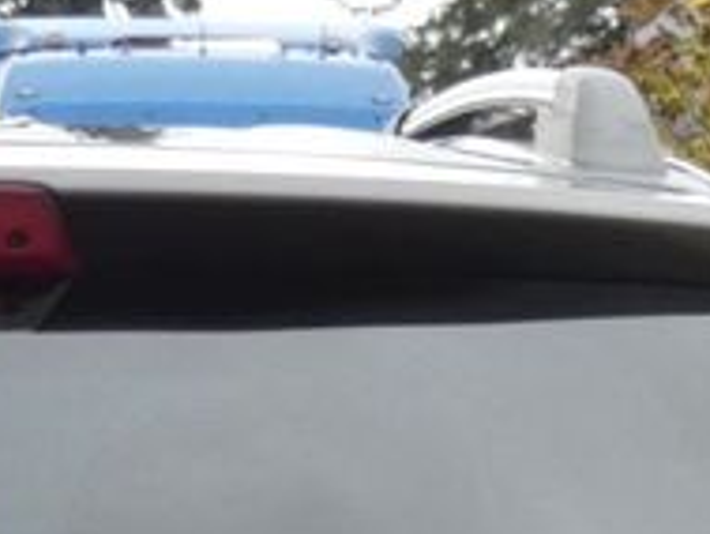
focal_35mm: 401
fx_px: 8230
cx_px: -289
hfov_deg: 4.9
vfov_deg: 3.6
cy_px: 1391
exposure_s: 1/80
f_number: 5.6
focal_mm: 13.3
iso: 320
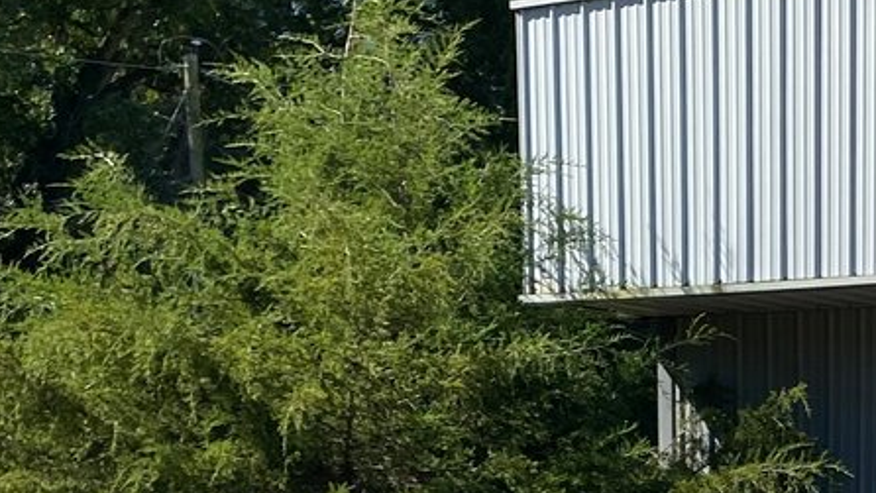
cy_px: 1030
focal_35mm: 96
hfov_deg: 20.9
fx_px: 2230
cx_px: 1005
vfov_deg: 11.3
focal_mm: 4.25
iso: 32
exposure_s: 1/2625
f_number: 1.8
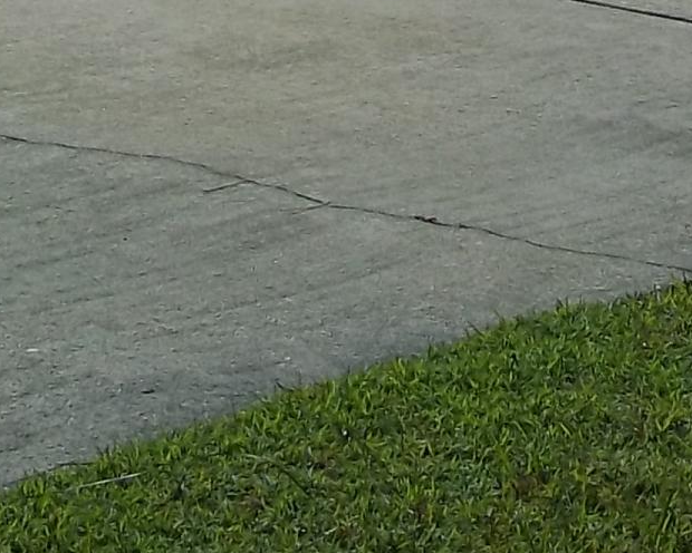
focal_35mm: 170
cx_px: 449
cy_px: -619
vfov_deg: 8.5
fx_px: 3482
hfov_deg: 11.3
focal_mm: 6.5
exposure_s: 1/500
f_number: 8
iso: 80
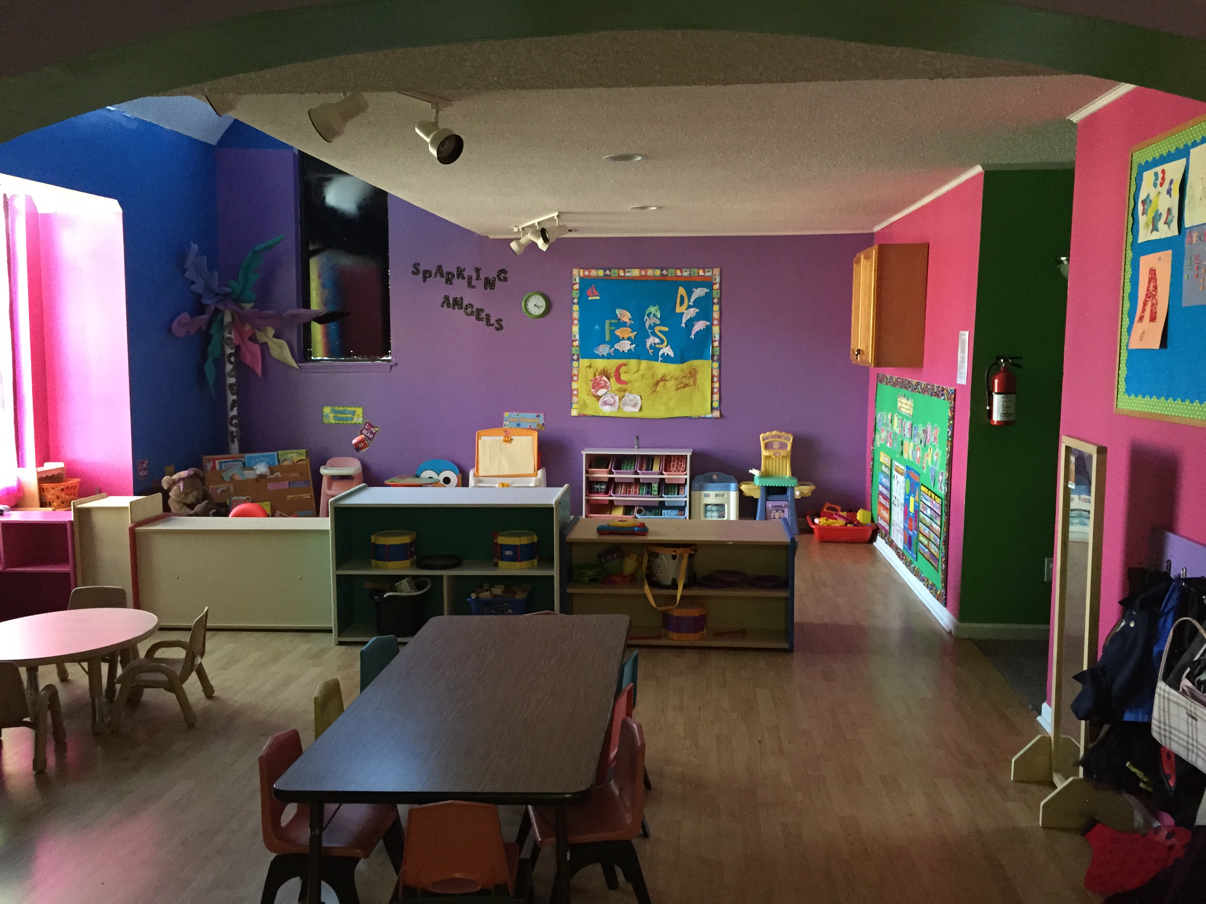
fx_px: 1010
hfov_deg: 61.7
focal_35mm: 29
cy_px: 452
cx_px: 603
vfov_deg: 48.2
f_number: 2.2
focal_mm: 4.15
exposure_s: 1/15
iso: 320
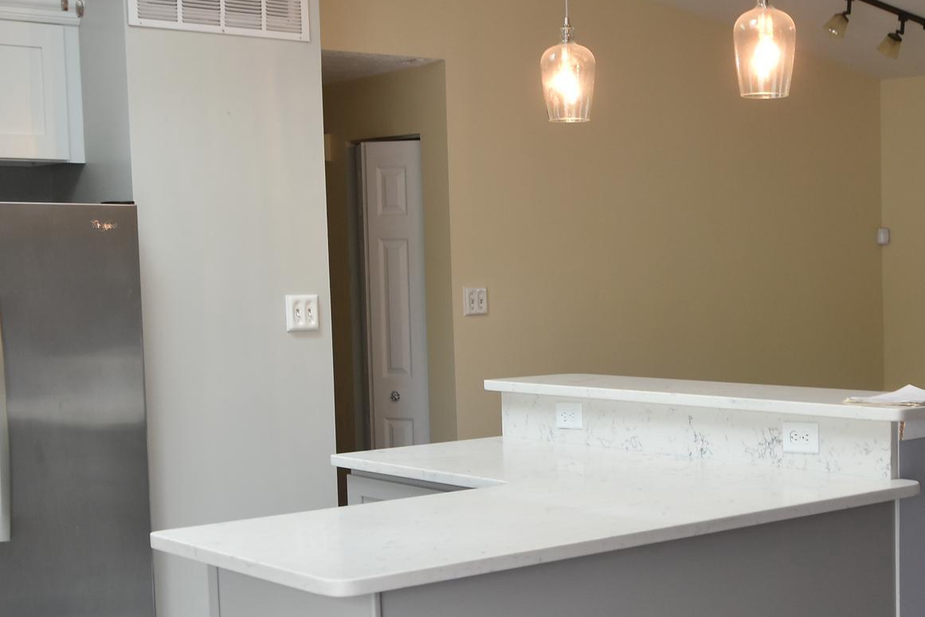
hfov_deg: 32.6
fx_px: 1564
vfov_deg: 22.2
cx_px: 637
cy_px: 437
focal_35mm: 61
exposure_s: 1/40
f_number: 2.8
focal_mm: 23
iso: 450
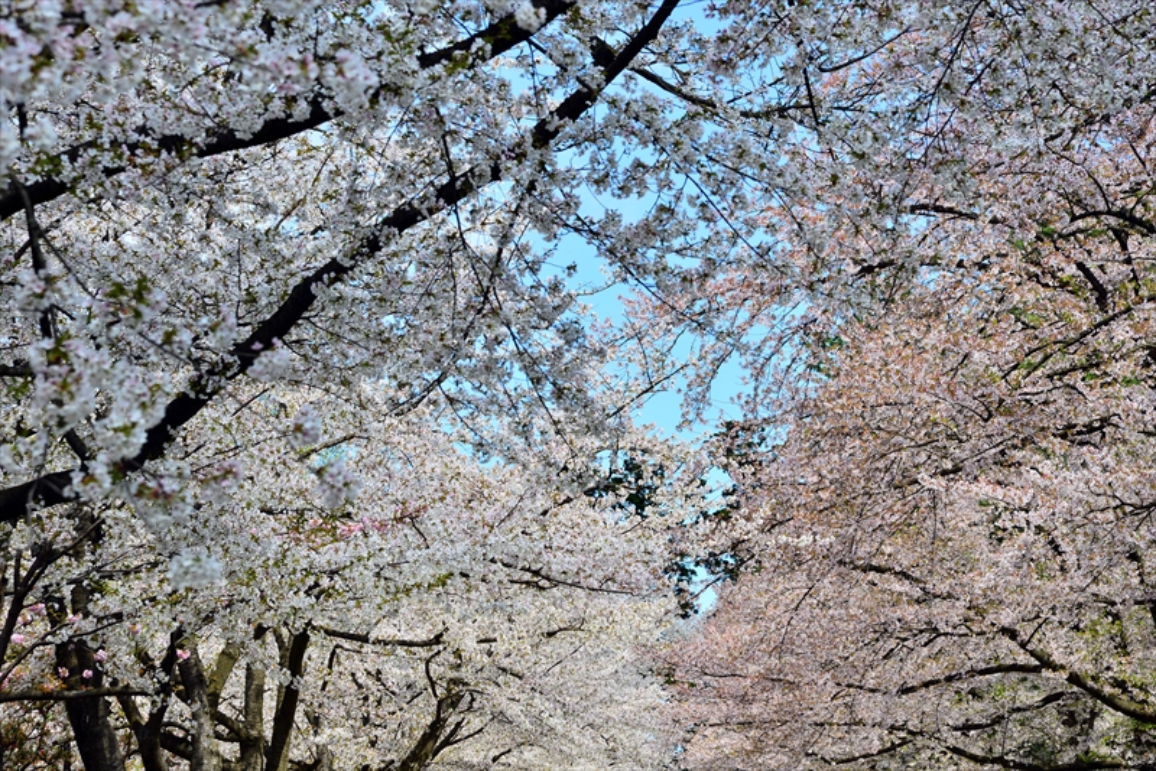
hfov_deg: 17.1
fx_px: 3855
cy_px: 386
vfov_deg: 11.4
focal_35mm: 120
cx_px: 578
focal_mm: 120
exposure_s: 1/500
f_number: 11
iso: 400
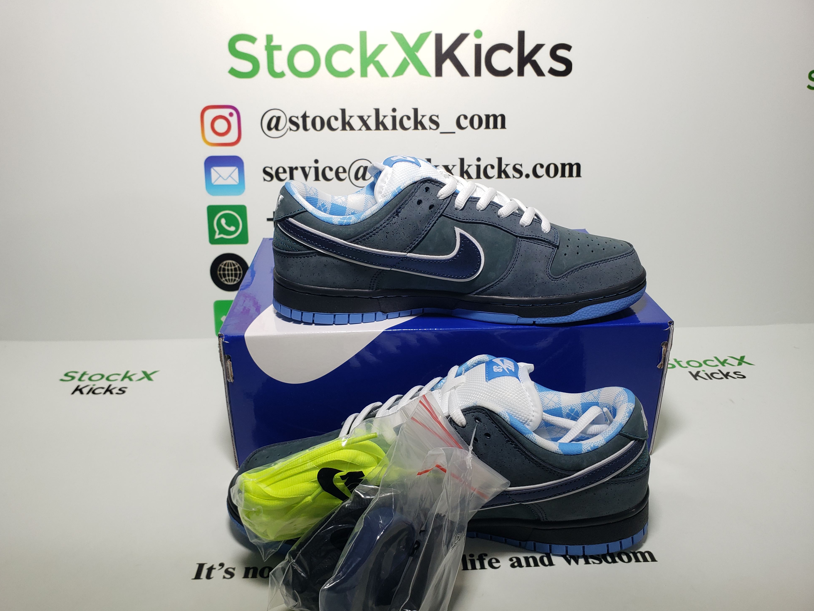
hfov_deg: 65.3
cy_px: 313
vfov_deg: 51.3
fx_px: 635
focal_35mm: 27
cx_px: 401
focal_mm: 4.3
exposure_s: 1/170
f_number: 2.4
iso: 50
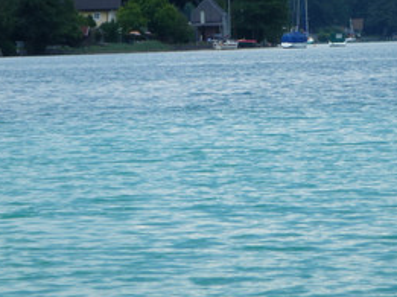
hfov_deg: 4.4
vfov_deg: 3.3
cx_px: 176
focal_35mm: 451
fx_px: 5165
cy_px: 27
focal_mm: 38.3
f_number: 5.5
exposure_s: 1/400
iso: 100
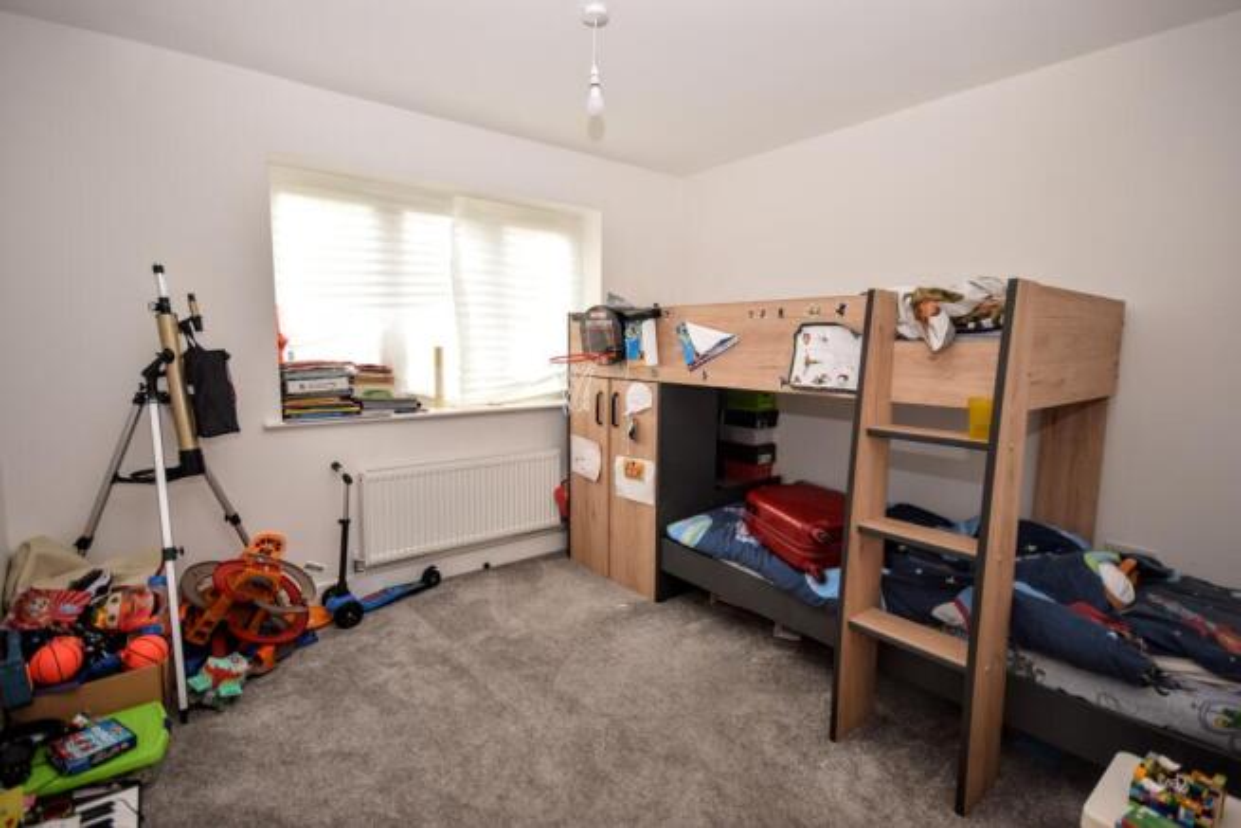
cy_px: 414
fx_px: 569
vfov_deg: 72.1
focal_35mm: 16
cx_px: 620
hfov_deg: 95.0
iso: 140
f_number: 4.2
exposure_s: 1/60
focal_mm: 11
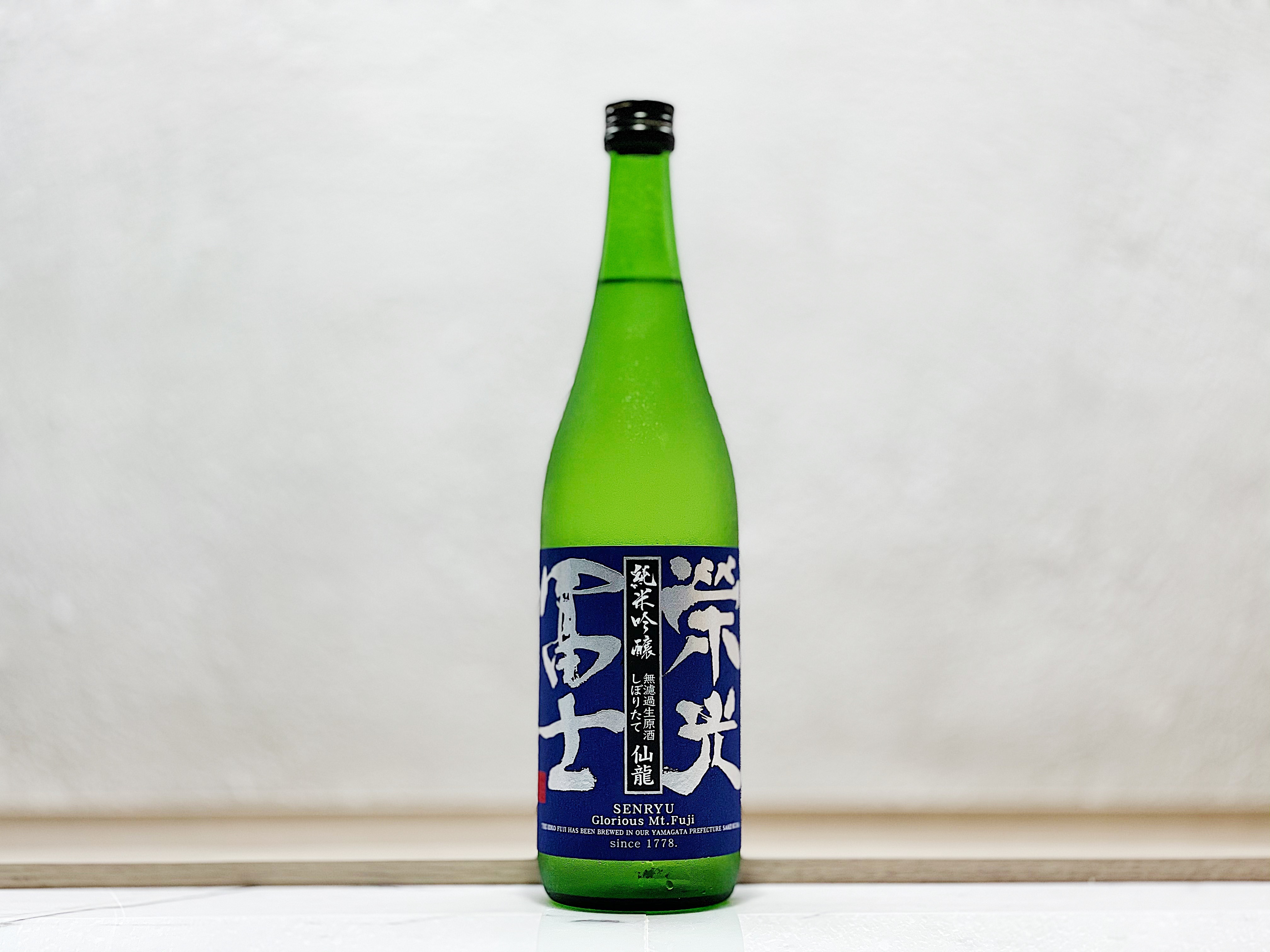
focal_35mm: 52
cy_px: 476
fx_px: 1908
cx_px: 635
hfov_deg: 36.8
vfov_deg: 28.0
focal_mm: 6
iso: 100
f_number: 2
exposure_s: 1/100
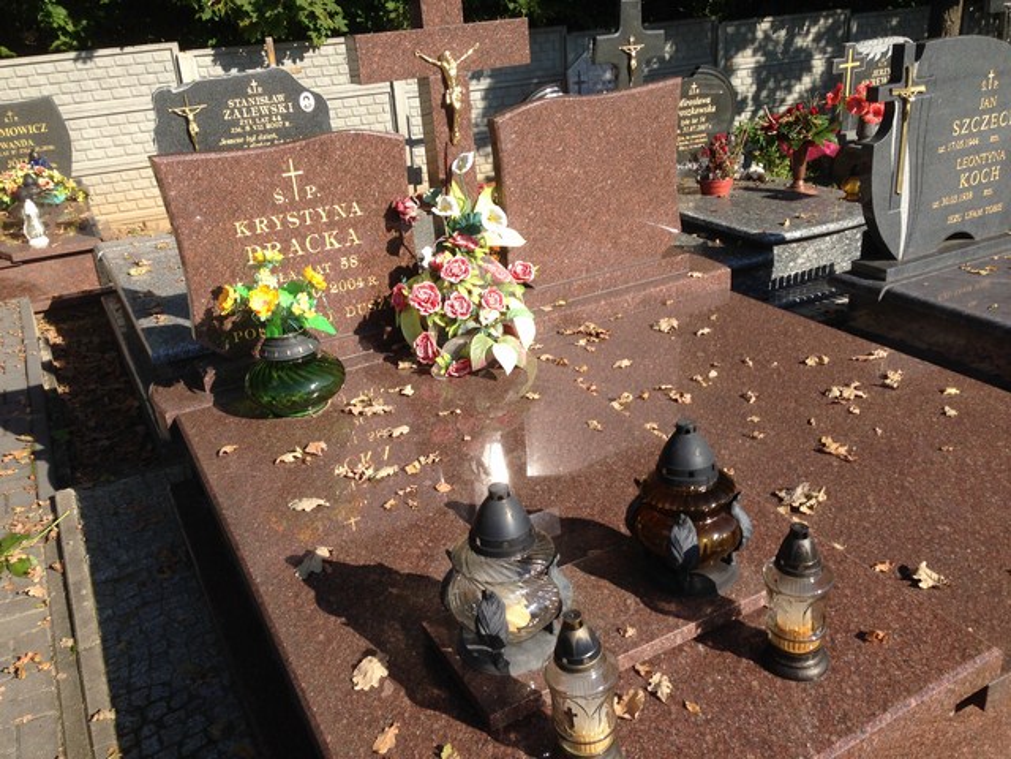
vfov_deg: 42.9
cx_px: 506
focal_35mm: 33
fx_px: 964
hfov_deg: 55.4
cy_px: 380
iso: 50
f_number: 2.4
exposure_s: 1/1153
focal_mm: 4.12
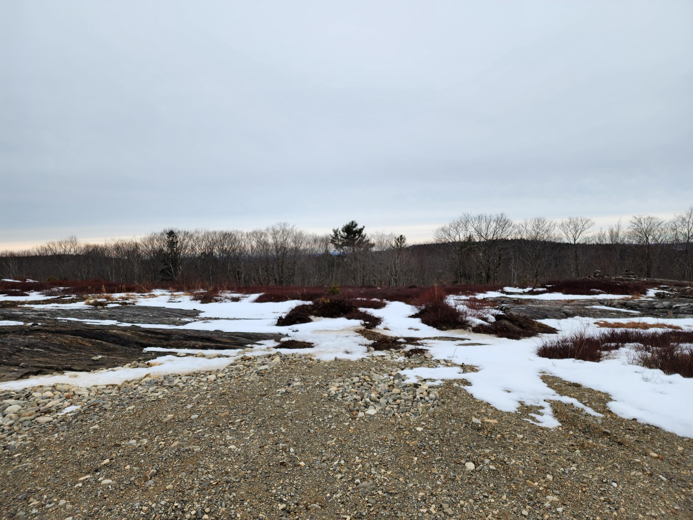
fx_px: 460
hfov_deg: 73.9
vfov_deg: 58.9
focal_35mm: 23
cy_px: 260
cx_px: 346
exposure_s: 1/483
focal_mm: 6.4
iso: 12
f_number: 1.8
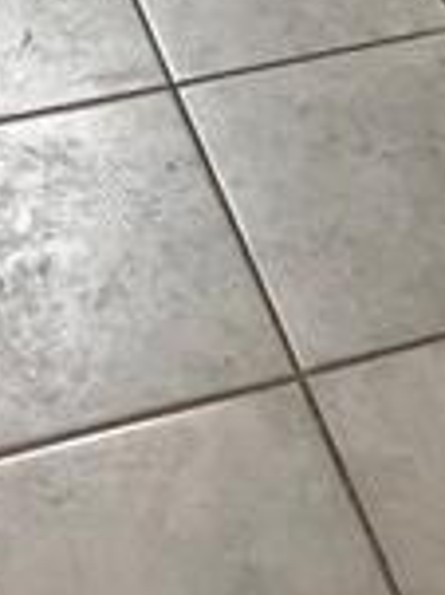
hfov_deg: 15.5
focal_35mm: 95
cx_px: 98
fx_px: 1631
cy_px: -721
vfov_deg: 15.0
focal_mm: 2.22
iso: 500
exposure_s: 1/60
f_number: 2.2
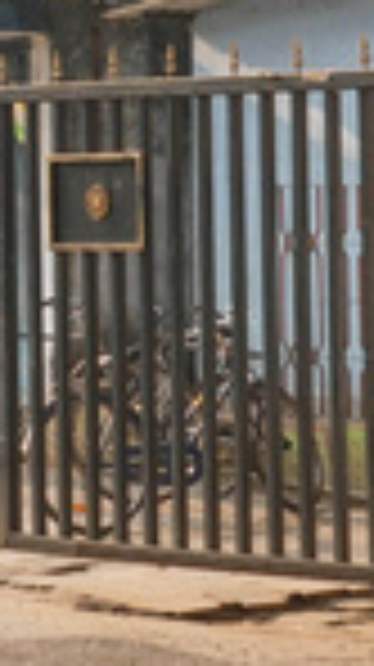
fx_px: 3711
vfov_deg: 10.0
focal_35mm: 210
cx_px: -243
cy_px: -250
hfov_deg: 5.7
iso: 400
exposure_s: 1/250
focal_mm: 29
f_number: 7.1
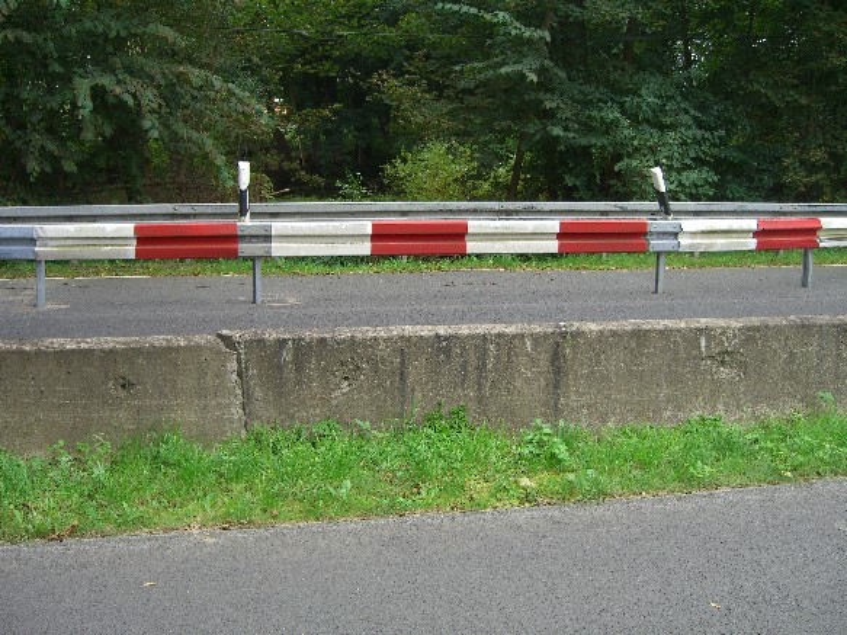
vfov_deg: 37.7
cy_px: 318
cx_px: 424
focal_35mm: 38
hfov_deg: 49.0
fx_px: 930
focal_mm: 7.9
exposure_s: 1/160
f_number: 2.8
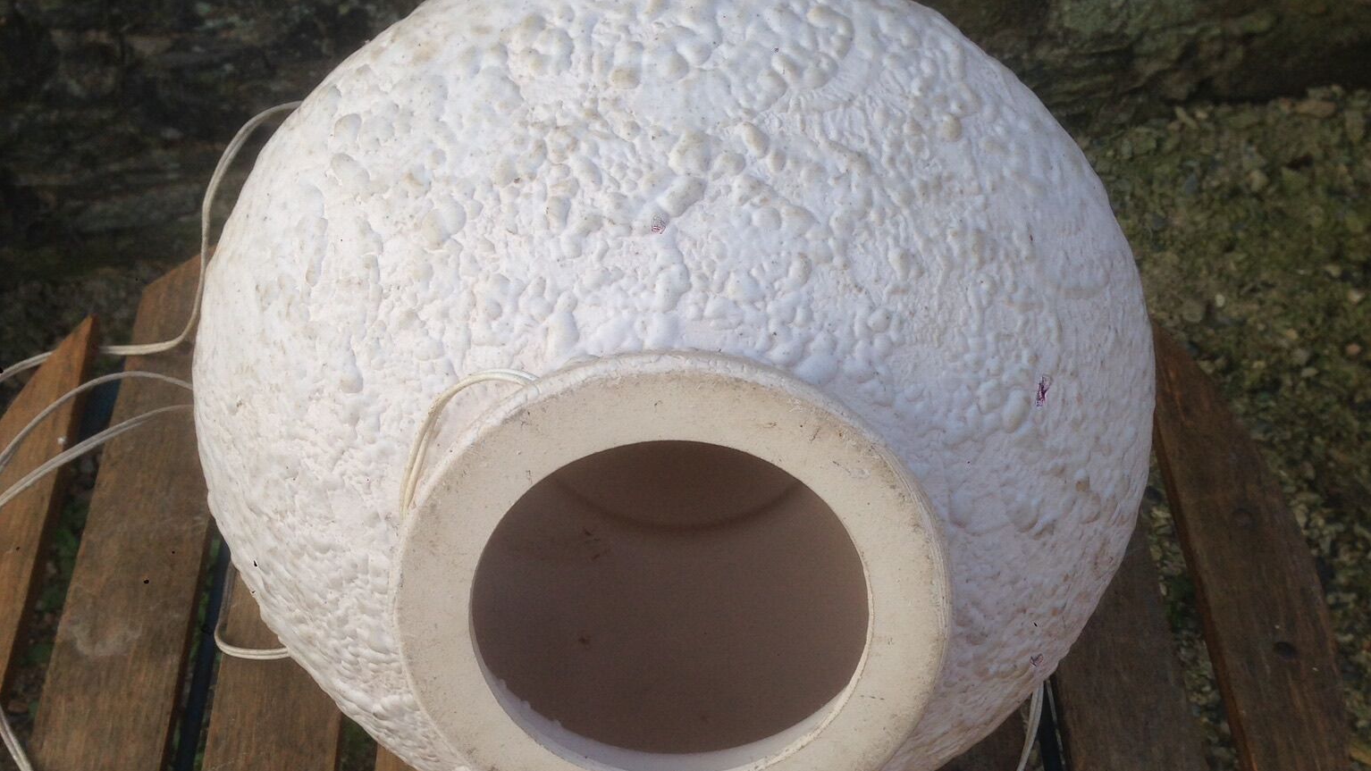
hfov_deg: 42.9
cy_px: 499
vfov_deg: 24.8
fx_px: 1745
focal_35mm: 48
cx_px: 686
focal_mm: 4.12
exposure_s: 1/396
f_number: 2.4
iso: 50
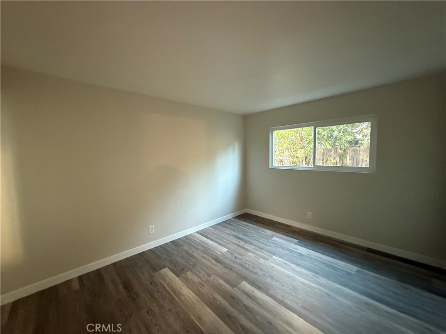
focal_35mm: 14
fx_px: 180
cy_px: 167
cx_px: 223
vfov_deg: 85.7
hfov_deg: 102.1
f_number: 2.2
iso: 800
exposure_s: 1/60
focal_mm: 2.22
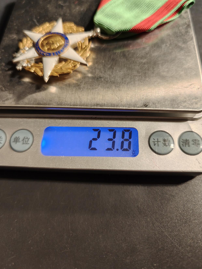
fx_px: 195
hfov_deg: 54.9
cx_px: 105
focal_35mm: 25
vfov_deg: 69.3
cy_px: 123
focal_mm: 6.06
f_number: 1.6
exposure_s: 1/200
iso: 200
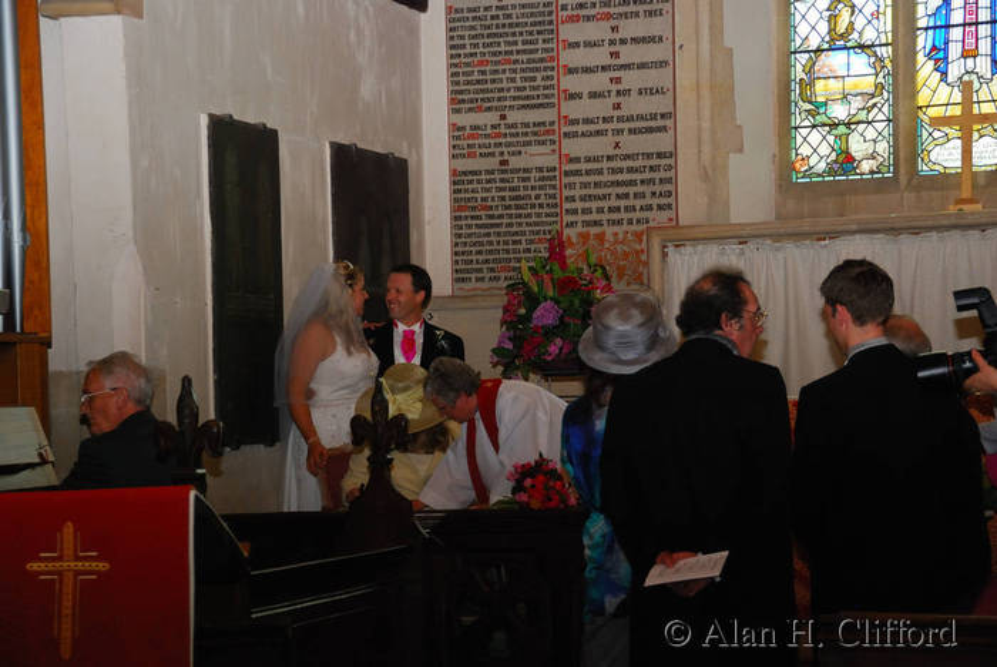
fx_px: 2578
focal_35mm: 93
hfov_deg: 21.9
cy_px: 334
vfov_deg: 14.7
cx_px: 498
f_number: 5
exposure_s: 1/160
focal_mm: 62
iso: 640
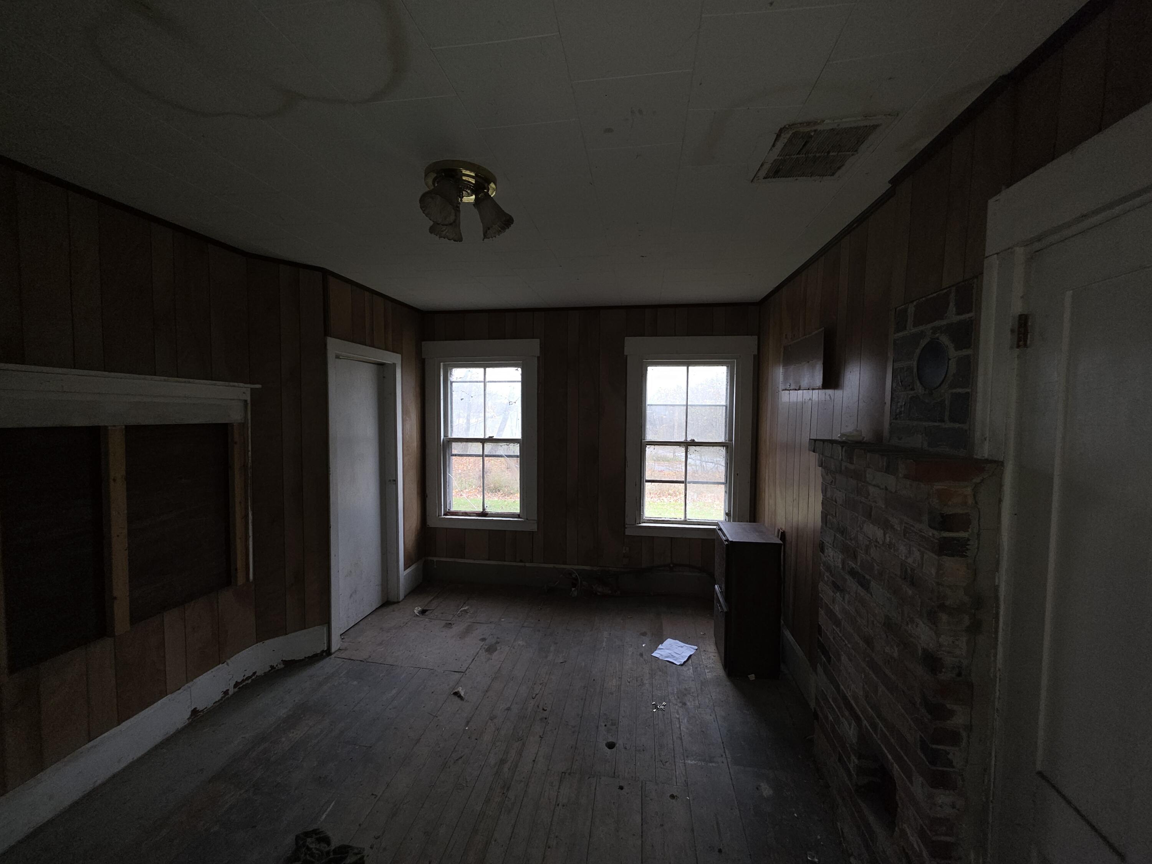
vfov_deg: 89.9
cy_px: 432
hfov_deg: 106.2
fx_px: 433
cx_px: 576
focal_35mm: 13
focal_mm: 2.2
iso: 64
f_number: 1.9
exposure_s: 1/60
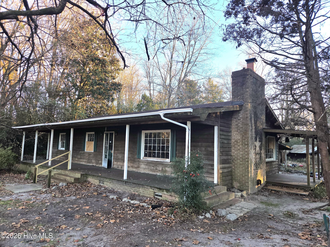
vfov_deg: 58.9
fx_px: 219
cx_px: 165
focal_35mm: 23
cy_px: 124
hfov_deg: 73.9
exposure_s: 1/154
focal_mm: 5.4
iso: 25
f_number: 1.8
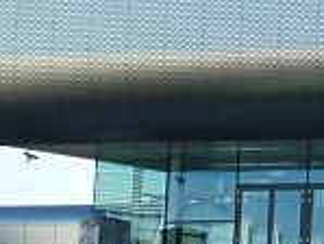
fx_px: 2829
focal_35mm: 302
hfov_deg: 6.1
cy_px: -264
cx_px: 939
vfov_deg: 4.8
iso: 80
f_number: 4
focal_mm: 7.3
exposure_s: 1/160
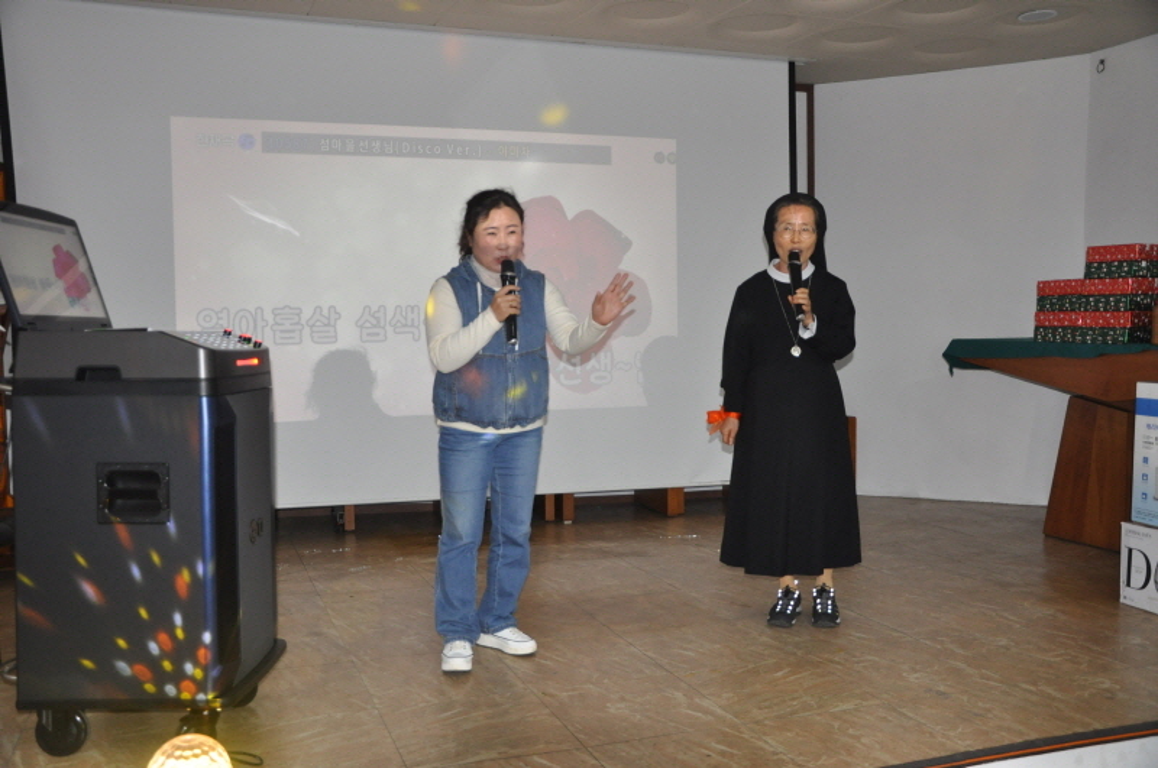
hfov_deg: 57.3
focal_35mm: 33
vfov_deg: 39.9
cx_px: 579
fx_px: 1060
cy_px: 384
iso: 800
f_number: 3.8
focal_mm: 22
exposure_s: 1/60
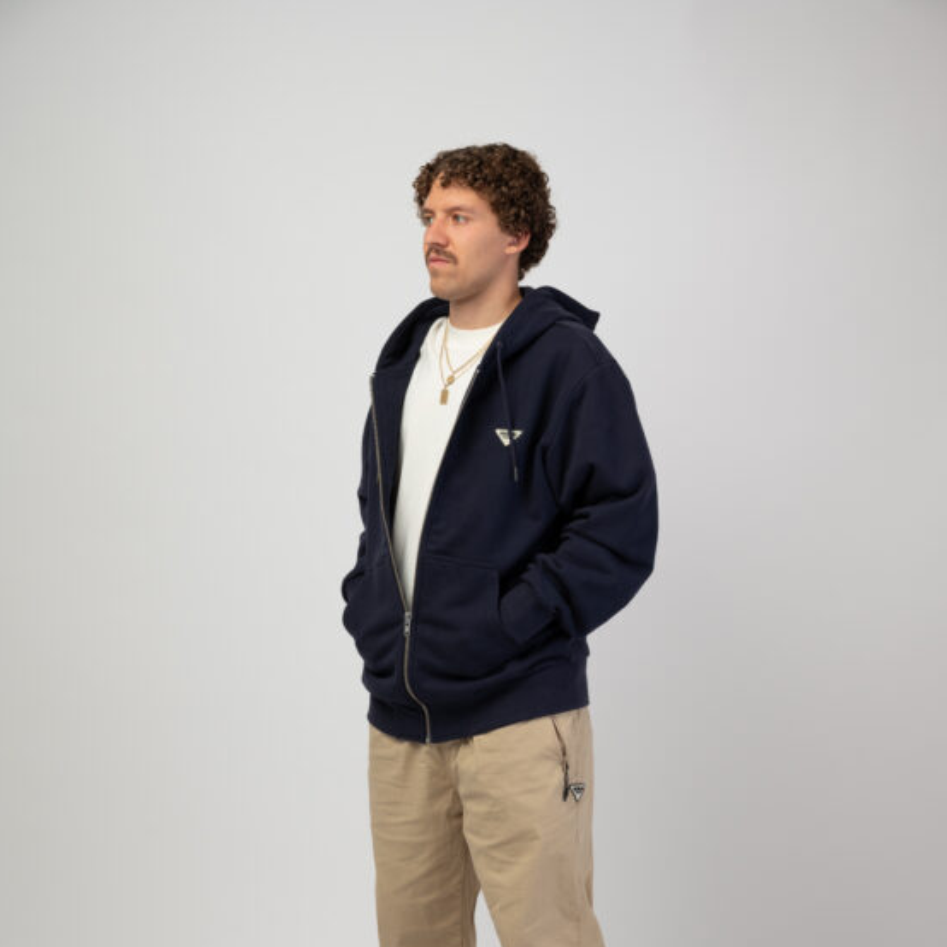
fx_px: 2755
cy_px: 715
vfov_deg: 19.4
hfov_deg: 19.5
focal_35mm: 89
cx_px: 474
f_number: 9
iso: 200
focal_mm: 69
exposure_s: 1/160
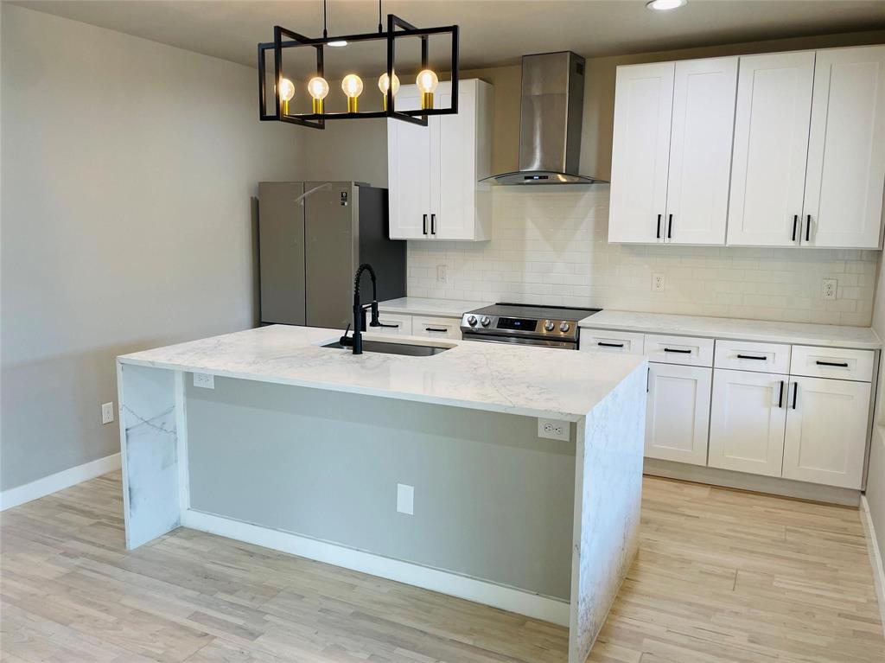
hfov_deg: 67.3
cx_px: 442
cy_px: 332
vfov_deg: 53.0
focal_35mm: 26
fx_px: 664
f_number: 1.6
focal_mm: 4.2
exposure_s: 1/120
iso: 80
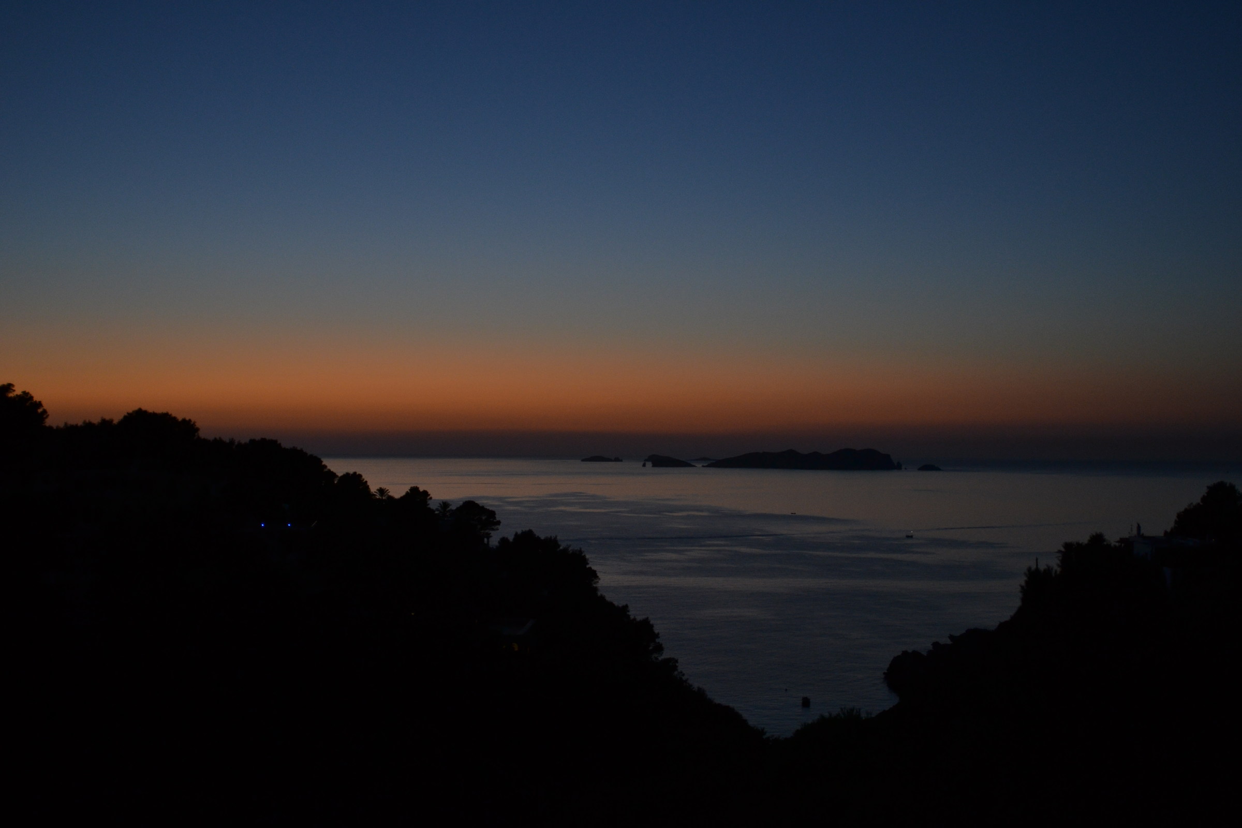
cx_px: 621
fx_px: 1242
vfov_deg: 36.9
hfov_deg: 53.1
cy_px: 414
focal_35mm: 36
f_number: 2.2
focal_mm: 24
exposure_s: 1/100
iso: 400
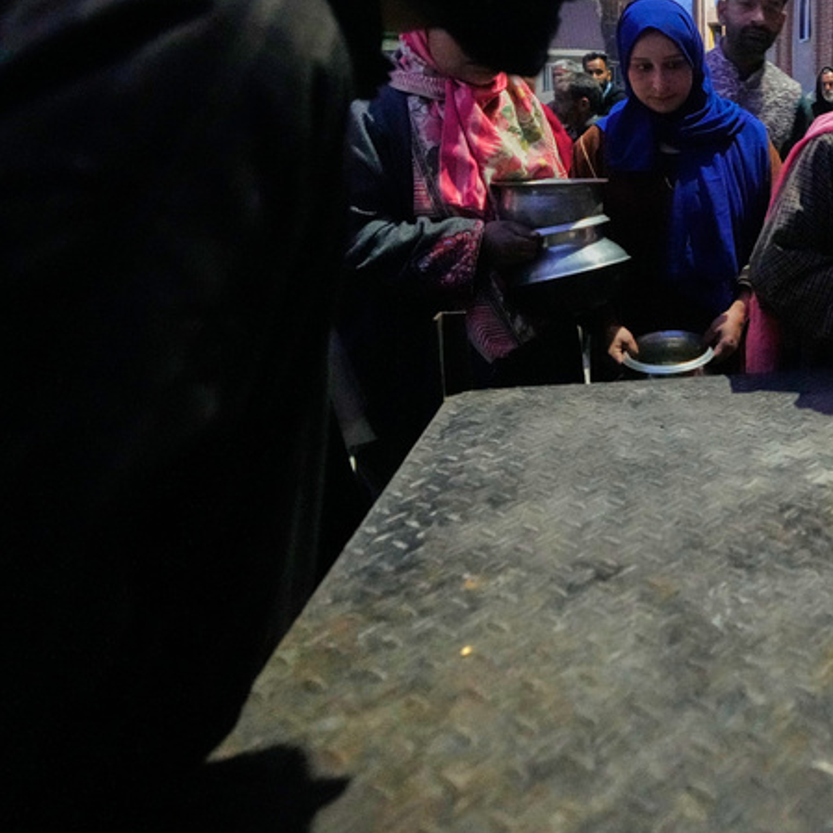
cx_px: 874
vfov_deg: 51.2
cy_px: 253
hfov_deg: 43.2
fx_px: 844
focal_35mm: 31
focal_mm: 16
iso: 12800
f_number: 2.8
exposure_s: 1/30
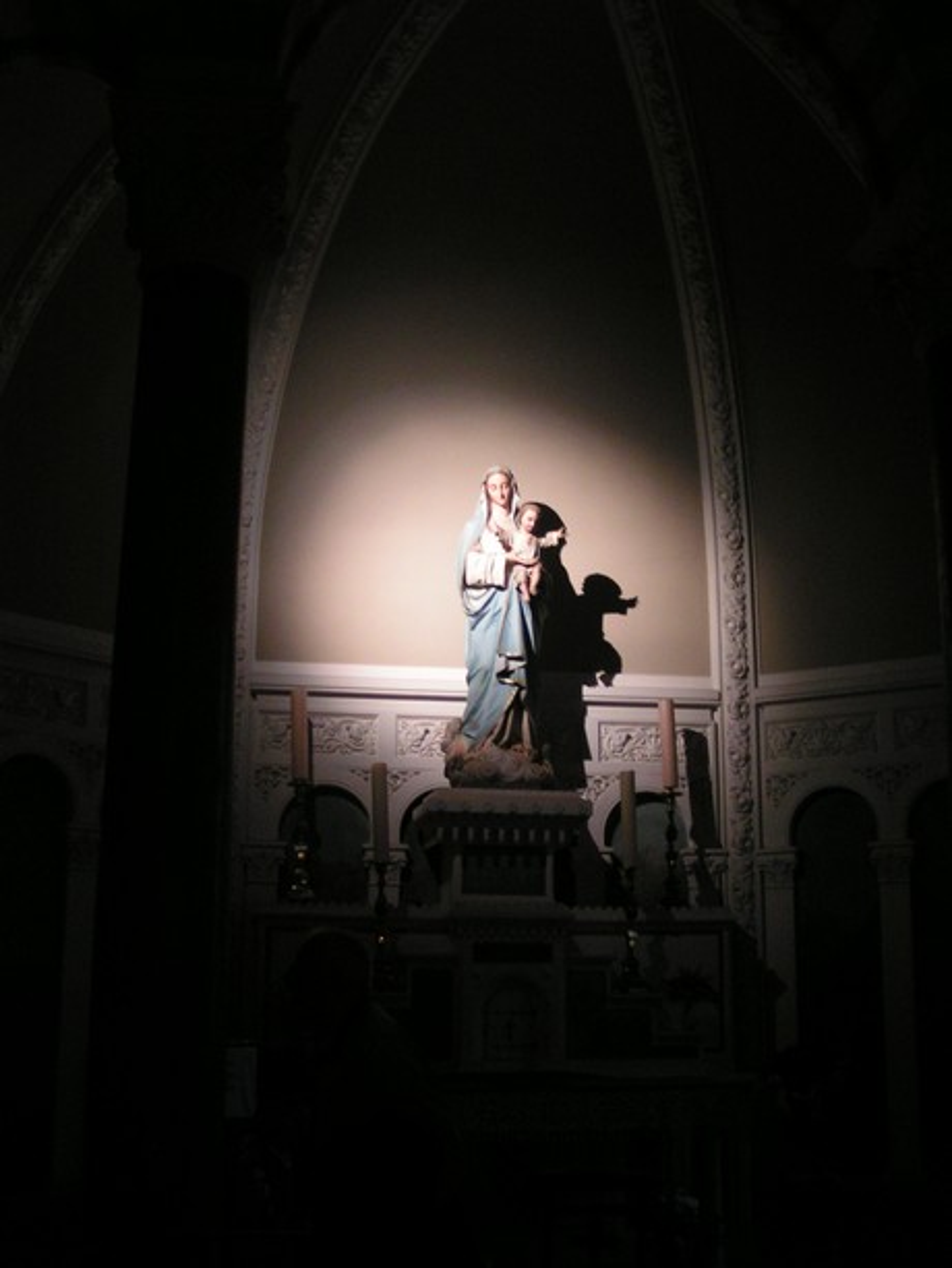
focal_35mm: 38
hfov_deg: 37.7
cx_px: 476
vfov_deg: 49.0
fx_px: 1393
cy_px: 634
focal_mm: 5.8
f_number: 2.8
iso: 200
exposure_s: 1/6
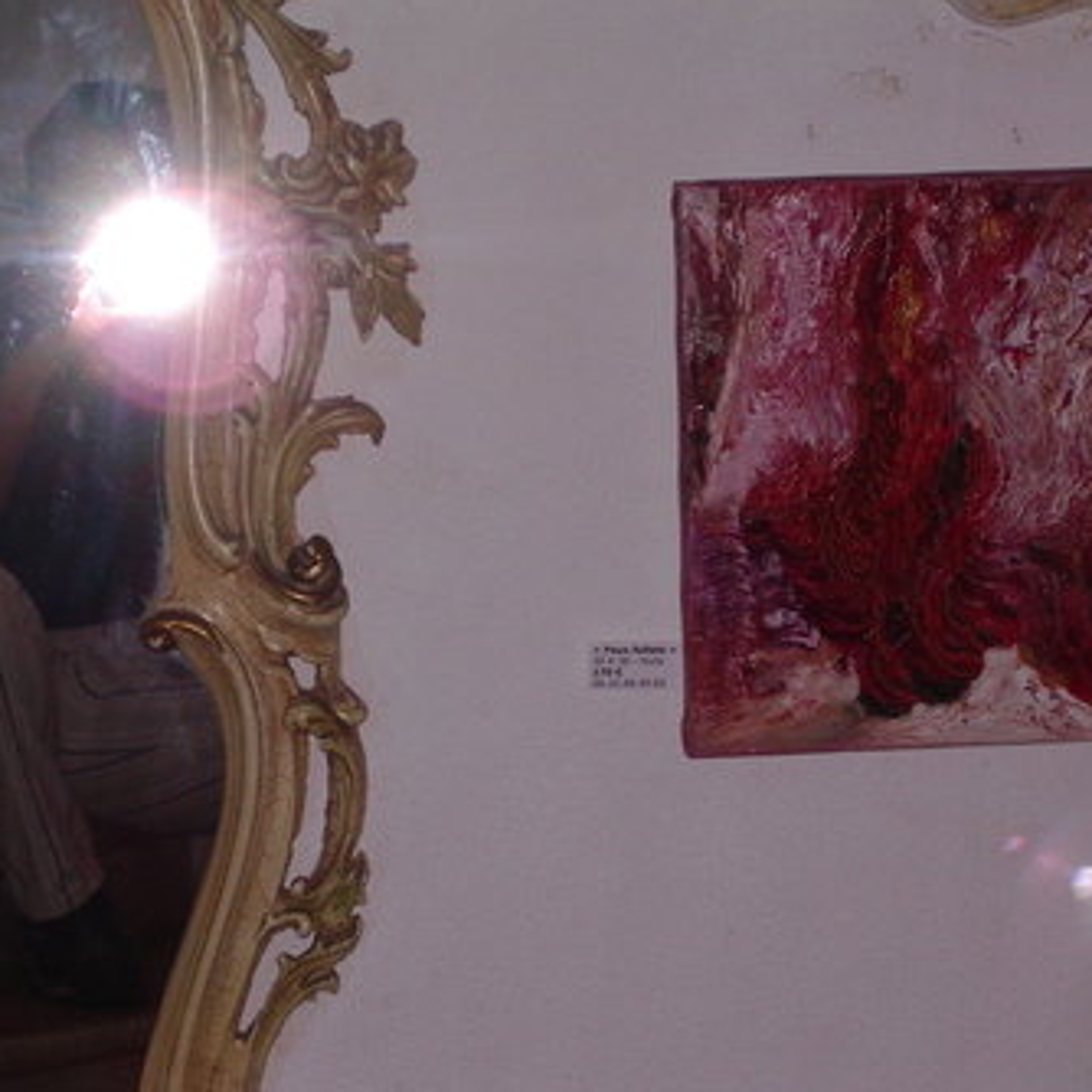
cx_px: 602
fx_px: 4247
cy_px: 544
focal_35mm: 119
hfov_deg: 14.6
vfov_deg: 14.7
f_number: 4.6
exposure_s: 1/100
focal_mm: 15.2
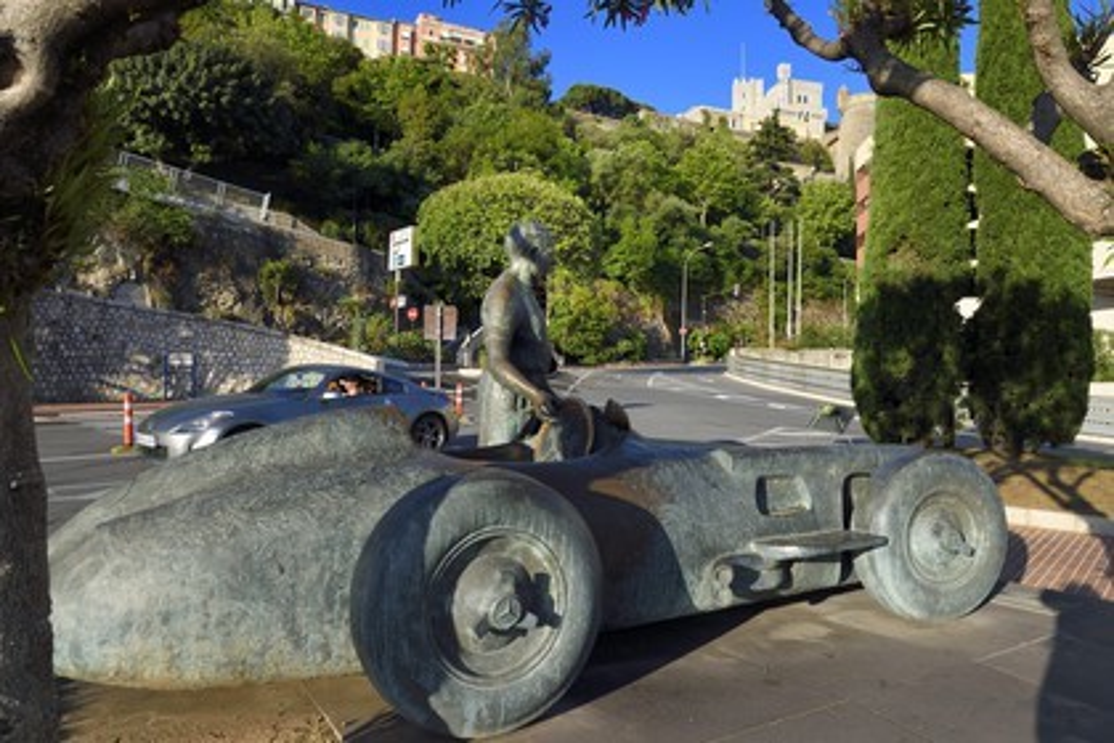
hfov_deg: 73.7
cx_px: 557
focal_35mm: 24
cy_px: 372
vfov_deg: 53.1
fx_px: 743
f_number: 10
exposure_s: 1/250
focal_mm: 24
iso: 200
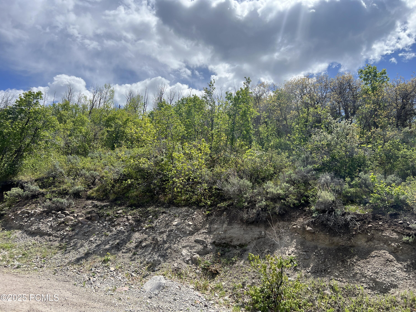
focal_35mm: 26
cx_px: 208
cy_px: 156
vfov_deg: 53.1
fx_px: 312
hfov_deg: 67.3
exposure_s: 1/5587
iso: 50
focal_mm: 5.7
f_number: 1.5
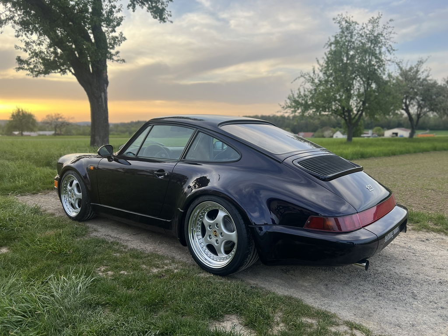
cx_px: 224
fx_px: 336
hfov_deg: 67.3
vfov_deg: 53.1
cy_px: 168
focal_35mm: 26
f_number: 1.5
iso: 50
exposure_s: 1/408
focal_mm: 5.7
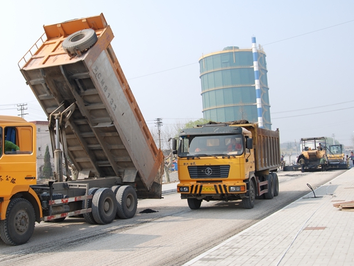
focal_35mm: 44
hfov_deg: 42.8
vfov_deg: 32.9
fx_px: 450
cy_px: 124
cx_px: 146
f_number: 5.6
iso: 125
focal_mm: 24
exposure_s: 1/500
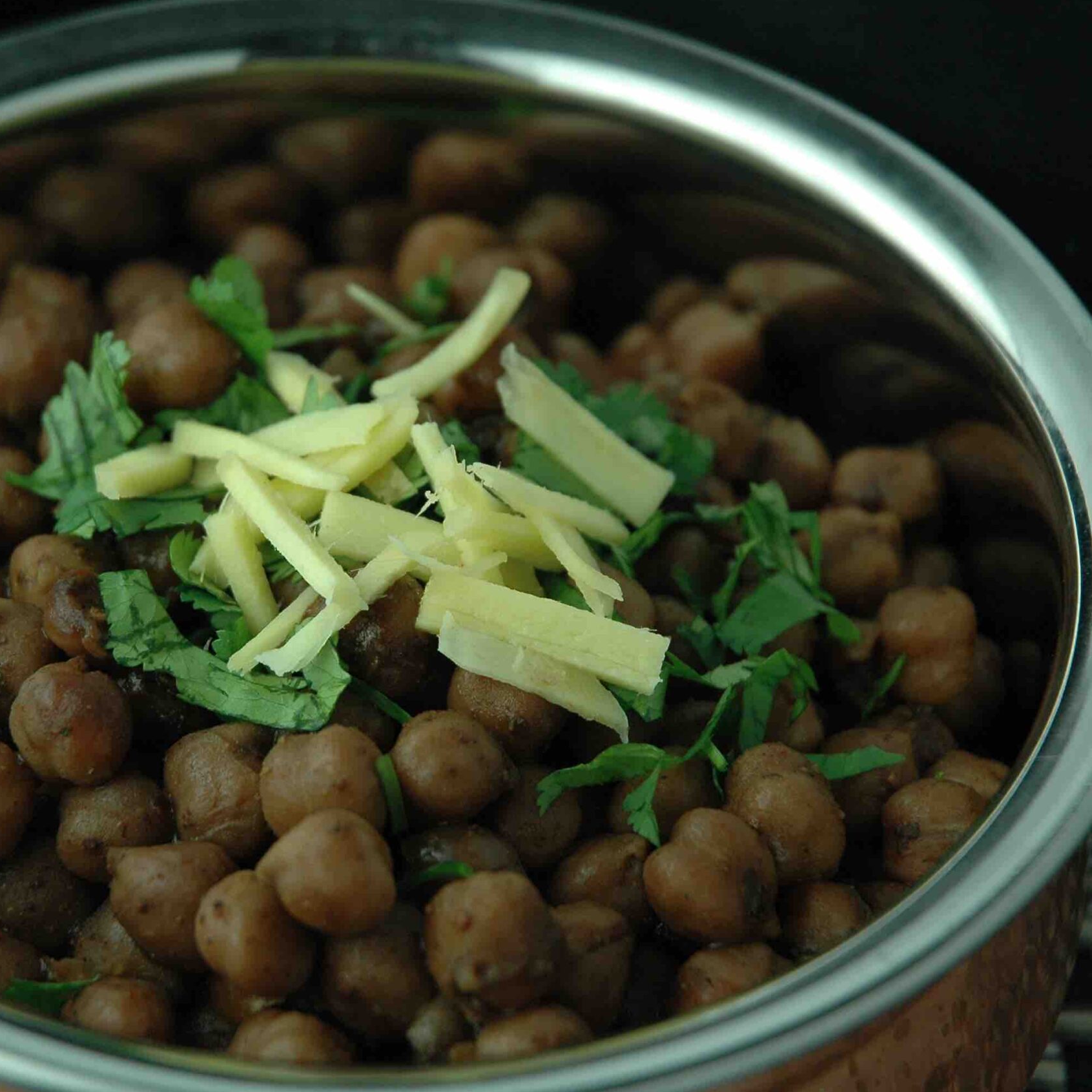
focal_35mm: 135
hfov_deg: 12.9
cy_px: 546
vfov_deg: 12.9
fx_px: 4818
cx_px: 384
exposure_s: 1/200
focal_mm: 70
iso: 400
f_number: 4.5
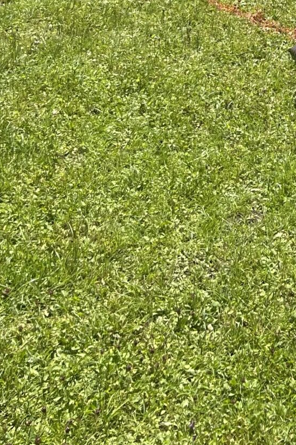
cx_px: 455
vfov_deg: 20.9
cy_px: -207
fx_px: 1036
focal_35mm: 84
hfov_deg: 15.0
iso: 50
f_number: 1.5
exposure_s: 1/2353
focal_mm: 5.7
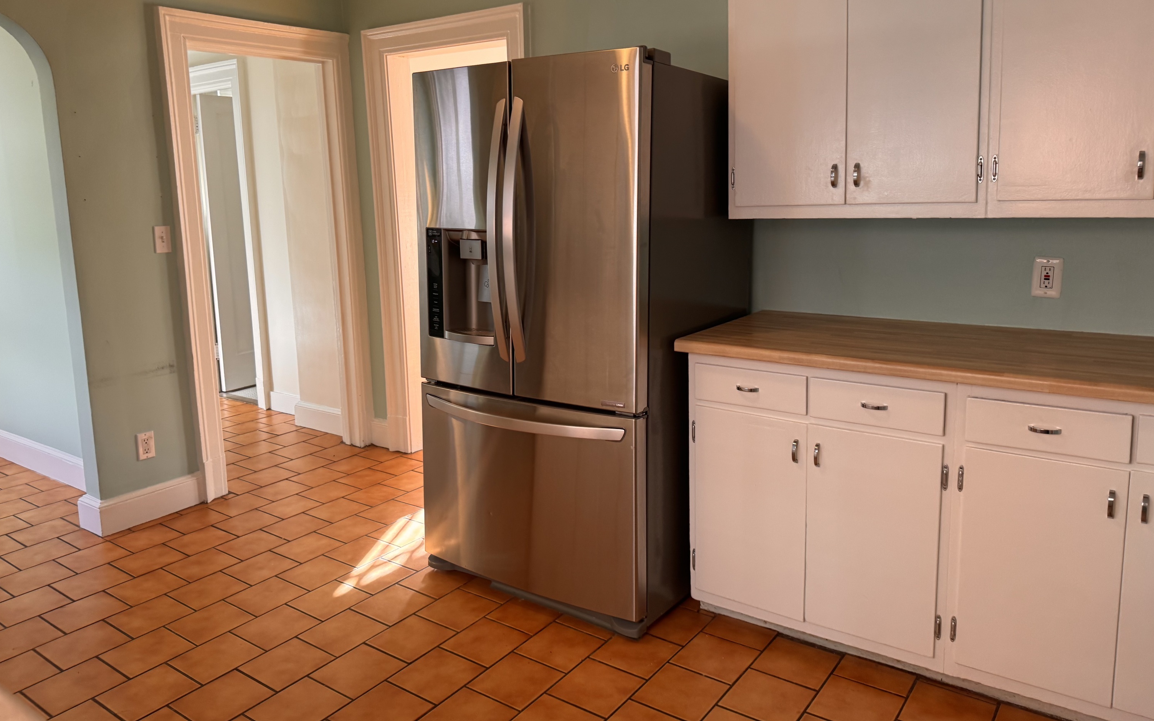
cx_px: 585
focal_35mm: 26
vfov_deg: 47.4
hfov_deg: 70.4
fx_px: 818
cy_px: 307
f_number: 1.78
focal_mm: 6.76
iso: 160
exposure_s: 1/120
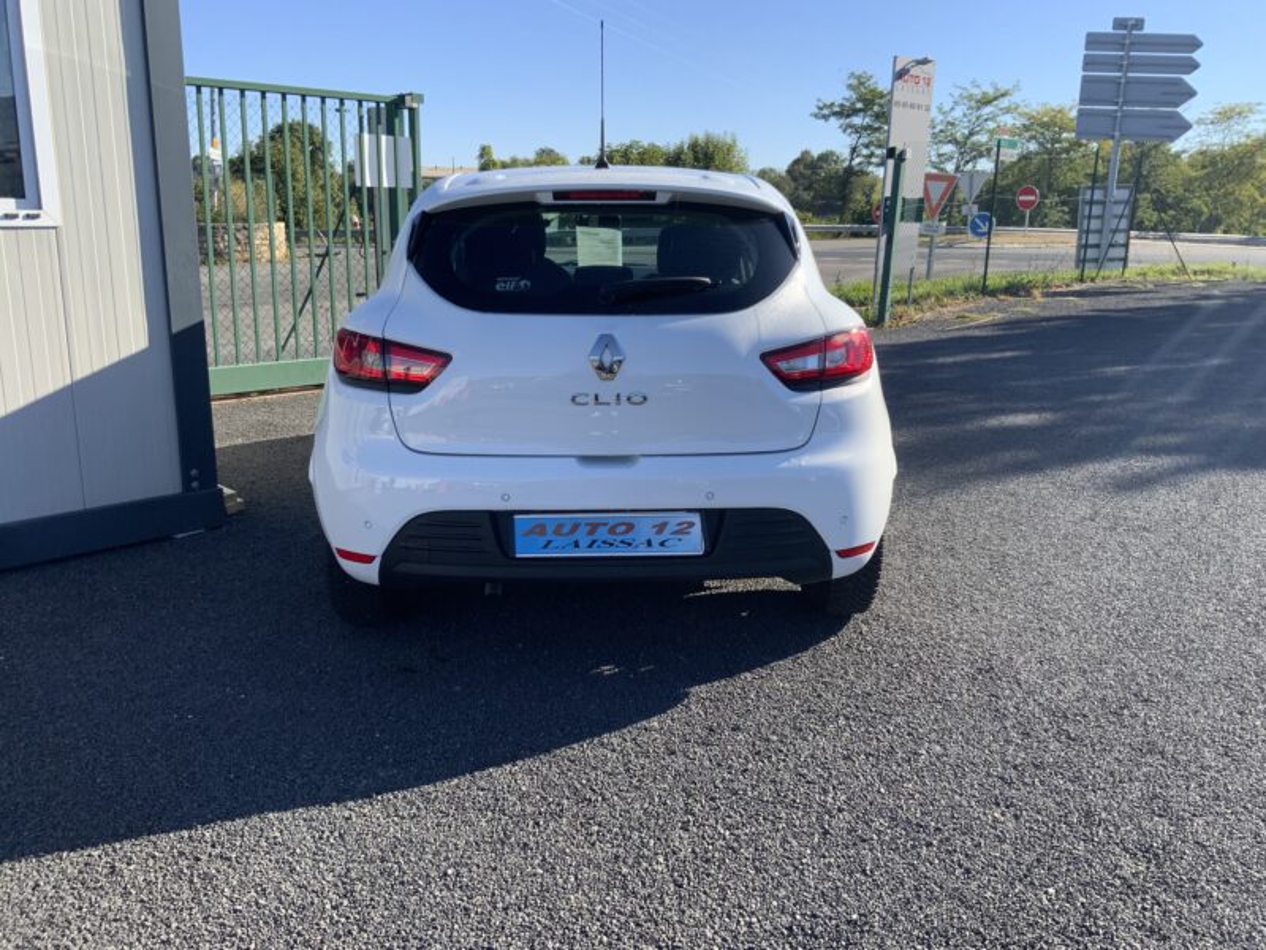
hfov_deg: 61.7
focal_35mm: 29
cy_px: 475
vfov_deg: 48.2
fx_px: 1061
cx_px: 633
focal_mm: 3
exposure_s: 1/912
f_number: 1.8
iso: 16
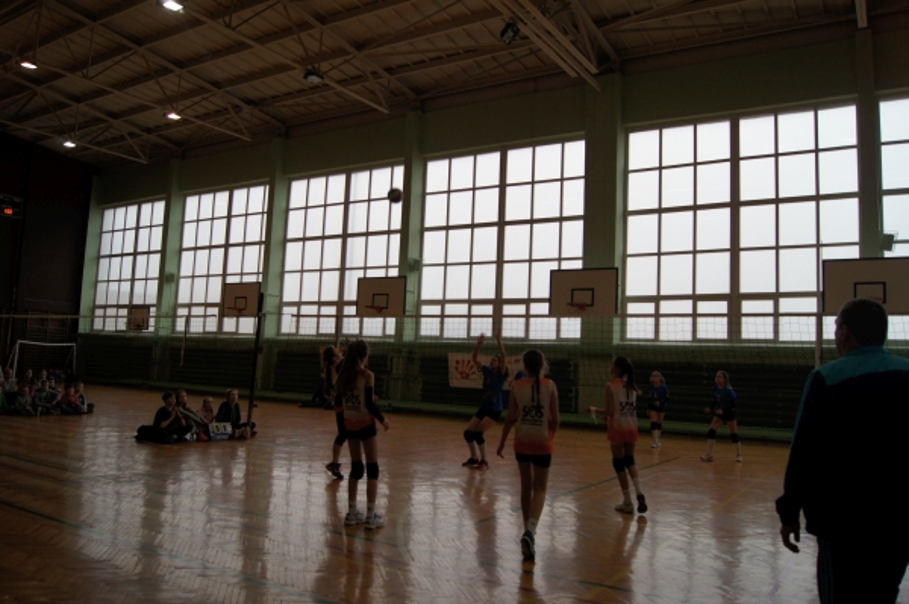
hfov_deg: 67.4
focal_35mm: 27
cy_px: 302
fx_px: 681
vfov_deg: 47.9
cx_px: 454
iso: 200
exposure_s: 1/200
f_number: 4.5
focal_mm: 18
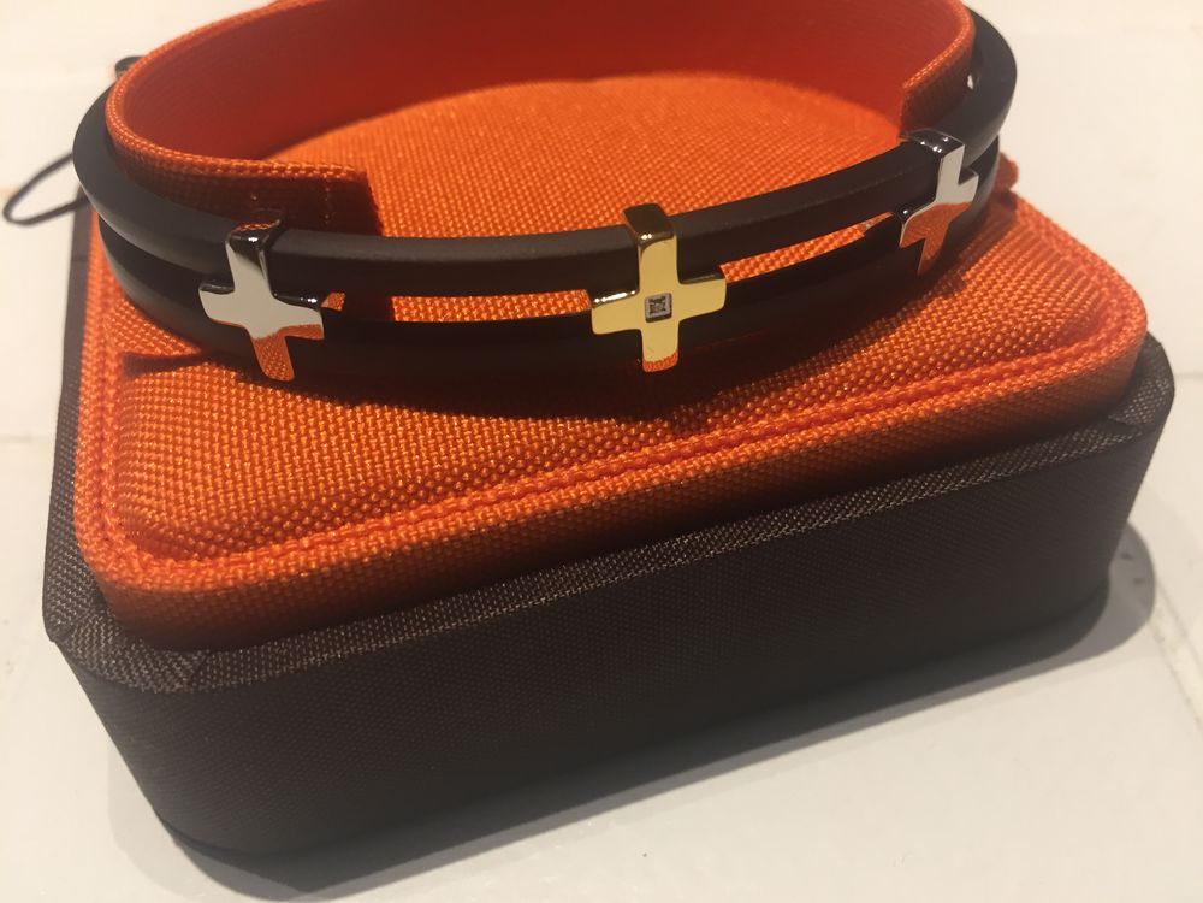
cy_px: 452
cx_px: 602
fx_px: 1008
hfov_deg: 61.7
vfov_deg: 48.2
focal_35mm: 29
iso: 100
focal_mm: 4.15
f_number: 2.2
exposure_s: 1/33
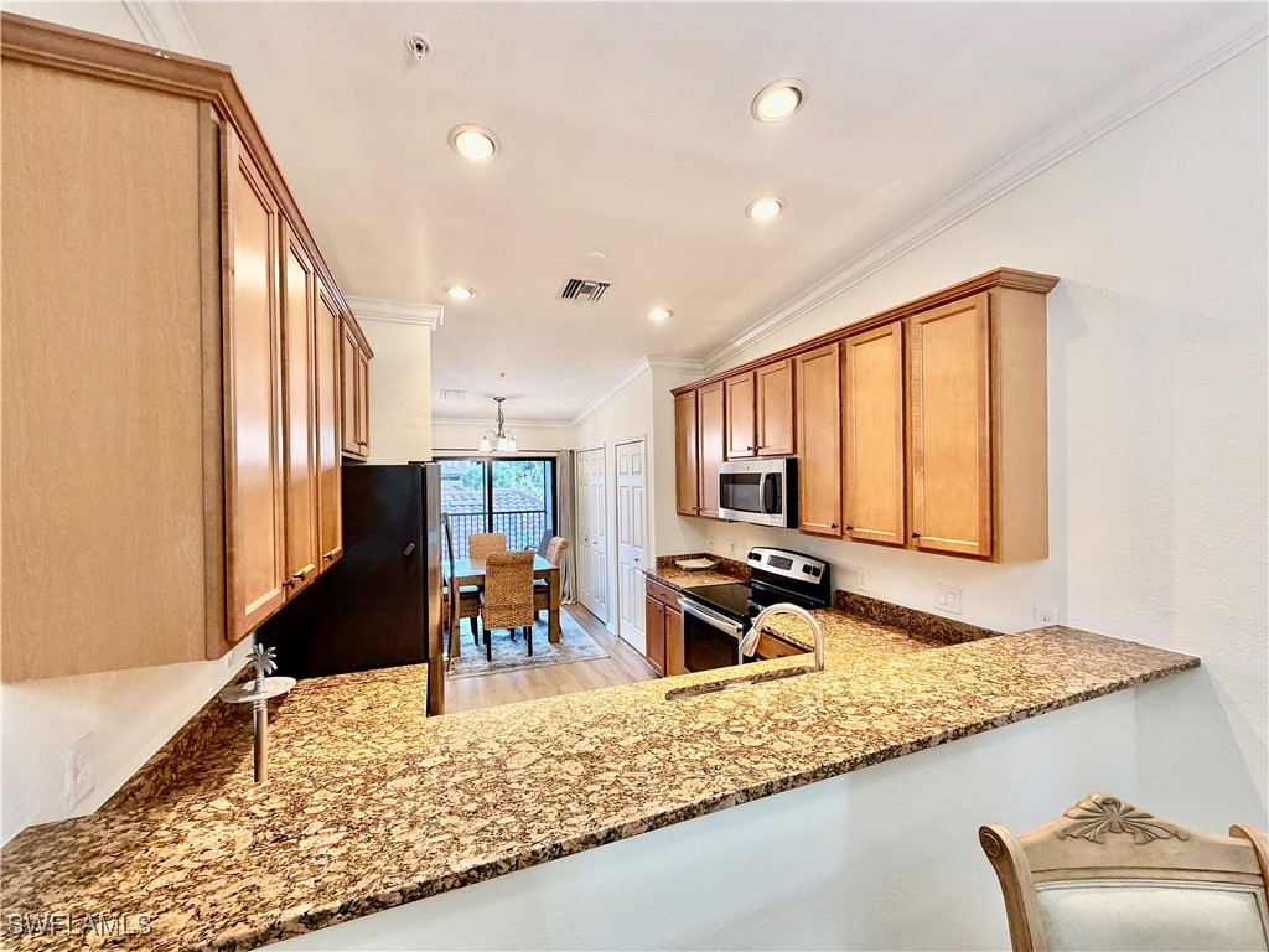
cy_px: 476
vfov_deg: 85.7
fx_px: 513
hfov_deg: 102.1
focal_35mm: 14
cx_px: 634
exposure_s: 1/60
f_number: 2.2
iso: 250
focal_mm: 2.22
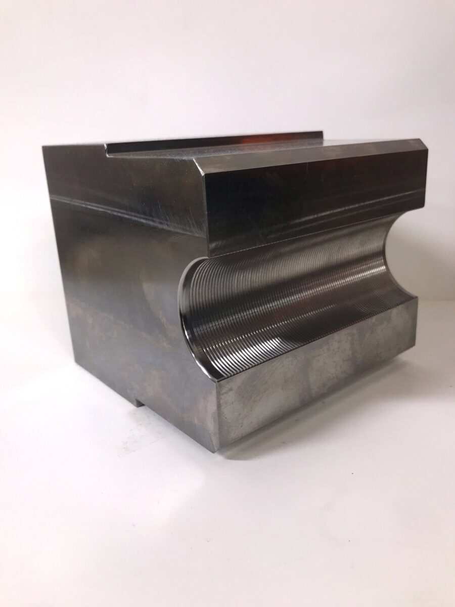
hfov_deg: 49.7
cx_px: 228
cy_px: 304
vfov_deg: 63.4
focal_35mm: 28
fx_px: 491
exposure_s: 1/33
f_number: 1.8
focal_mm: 3.99
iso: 40
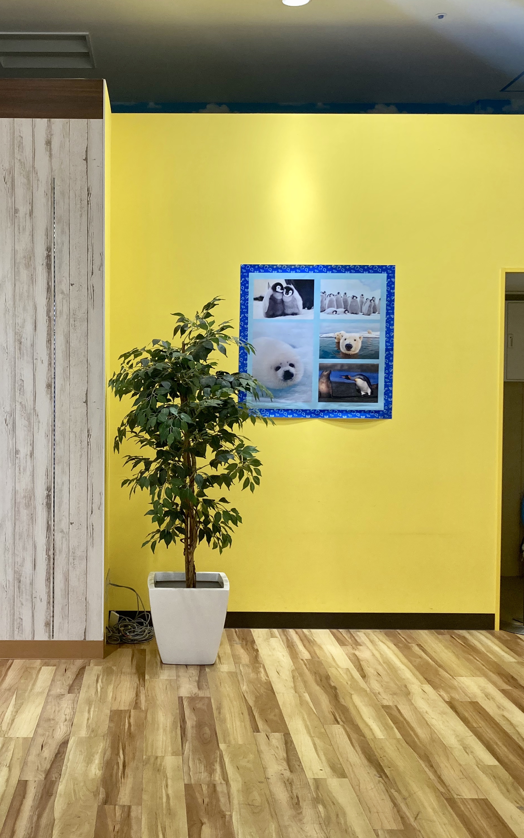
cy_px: 416
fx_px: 914
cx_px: 155
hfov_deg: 31.6
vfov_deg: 49.3
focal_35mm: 40
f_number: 1.8
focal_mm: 3.99
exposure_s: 1/100
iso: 64
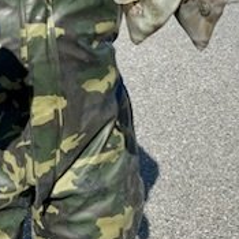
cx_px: 23
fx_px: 656
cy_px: -49
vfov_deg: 19.4
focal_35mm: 84
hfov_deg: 20.2
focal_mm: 4.25
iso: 32
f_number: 1.8
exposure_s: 1/2571
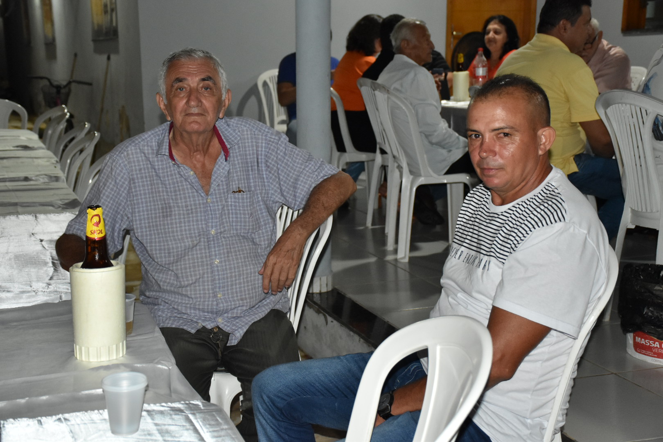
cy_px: 221
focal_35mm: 51
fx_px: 939
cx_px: 332
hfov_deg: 38.9
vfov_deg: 26.5
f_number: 4.2
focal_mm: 34
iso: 1600
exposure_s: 1/160
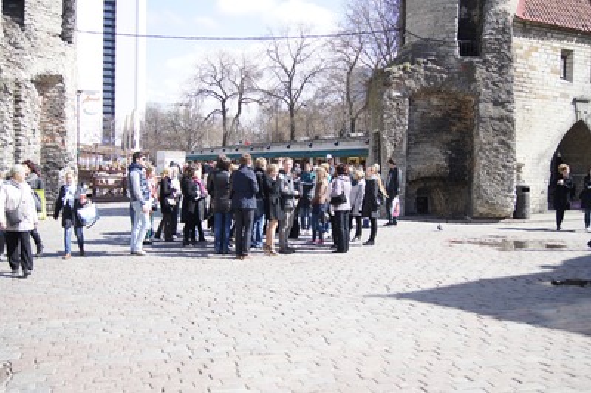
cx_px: 296
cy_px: 196
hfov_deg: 49.6
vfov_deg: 34.2
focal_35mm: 39
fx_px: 640
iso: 100
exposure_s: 1/320
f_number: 4.5
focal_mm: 26
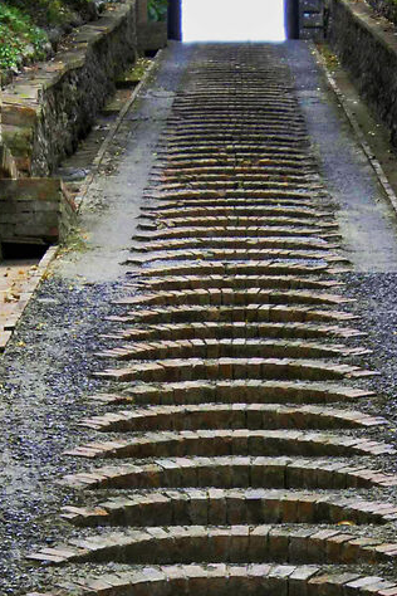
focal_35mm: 152
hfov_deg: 9.0
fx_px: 2514
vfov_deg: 13.5
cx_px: 247
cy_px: 465
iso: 200
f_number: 5.6
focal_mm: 20
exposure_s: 1/250
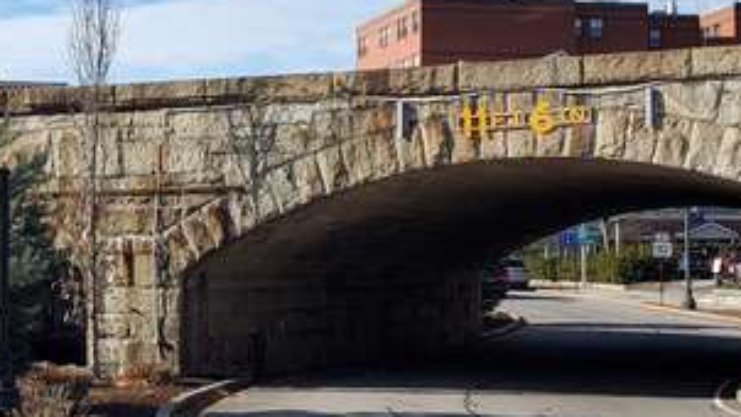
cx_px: 287
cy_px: 194
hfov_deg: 28.1
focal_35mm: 75
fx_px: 1474
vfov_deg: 16.1
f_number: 2.4
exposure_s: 1/1238
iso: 50
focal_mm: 4.3
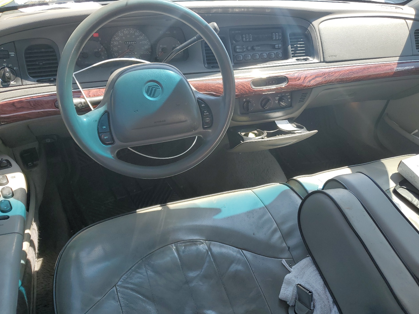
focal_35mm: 28
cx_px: 215
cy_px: 159
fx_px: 339
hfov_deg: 63.4
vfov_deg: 49.7
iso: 50
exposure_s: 1/588
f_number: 1.5
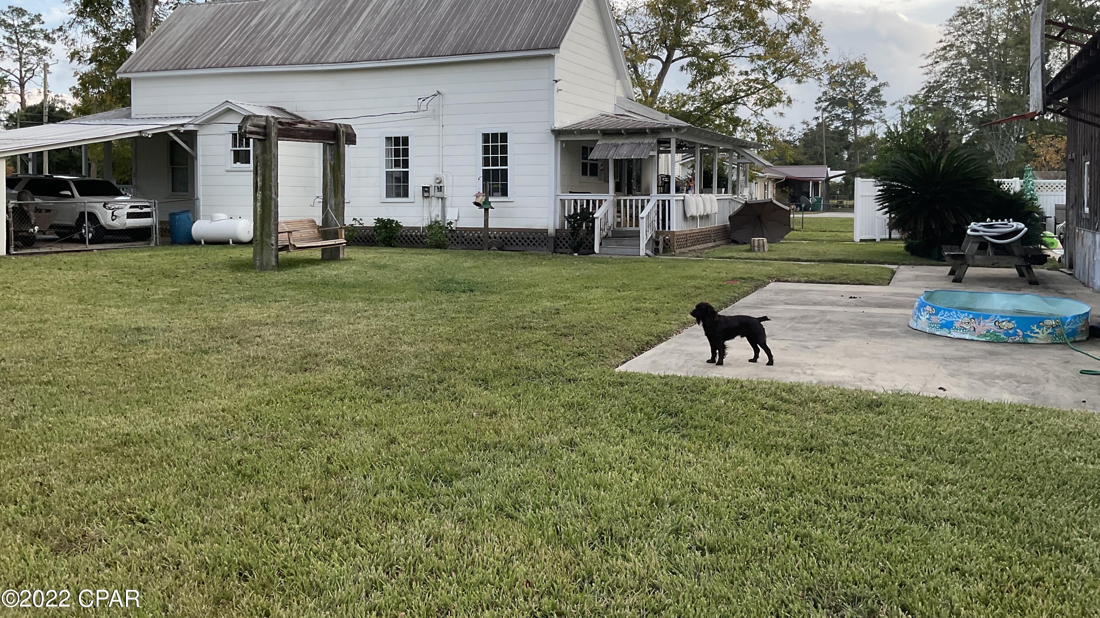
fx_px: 933
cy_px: 220
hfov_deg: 61.0
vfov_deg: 36.4
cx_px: 557
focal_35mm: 32
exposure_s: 1/509
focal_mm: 3
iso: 16
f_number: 1.8
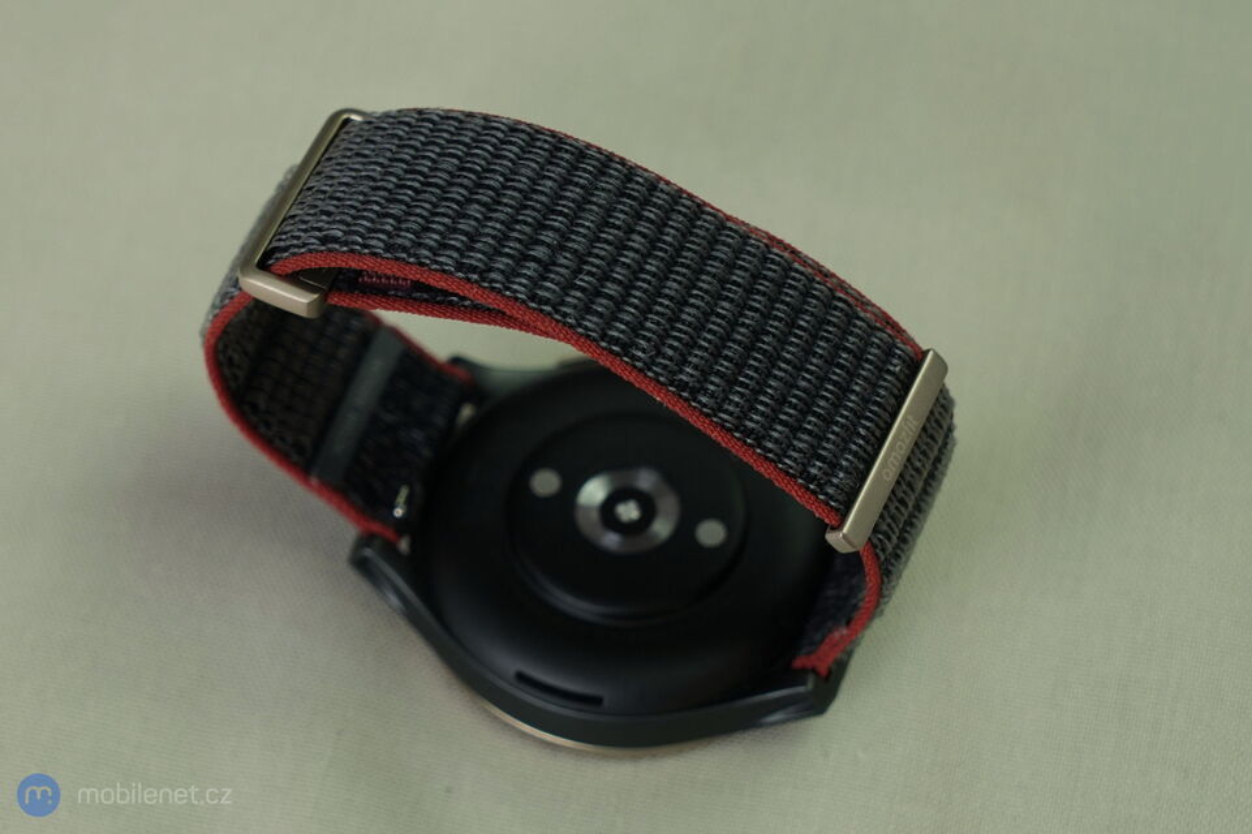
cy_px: 417
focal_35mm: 68
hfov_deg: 29.7
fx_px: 2364
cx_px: 626
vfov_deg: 20.0
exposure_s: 1/125
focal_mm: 68
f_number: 8
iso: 500
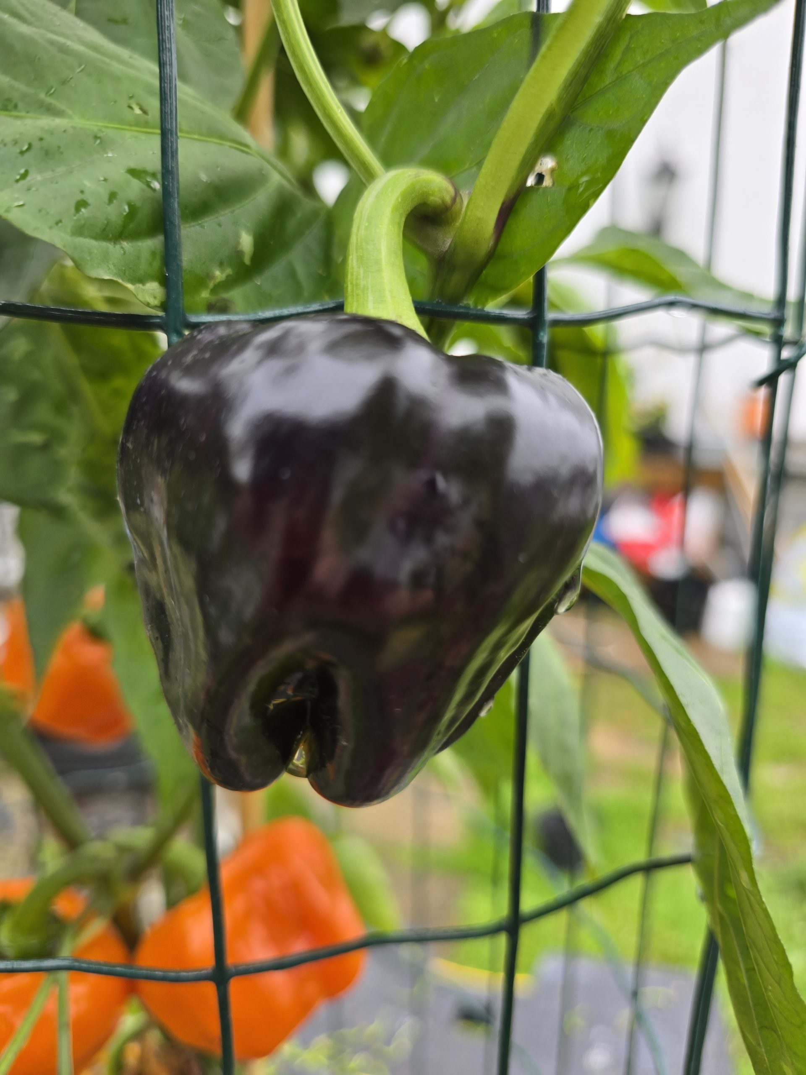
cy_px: 538
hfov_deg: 58.9
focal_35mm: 23
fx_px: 714
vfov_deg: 73.9
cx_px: 403
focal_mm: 6.3
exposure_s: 1/180
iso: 25
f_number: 1.7
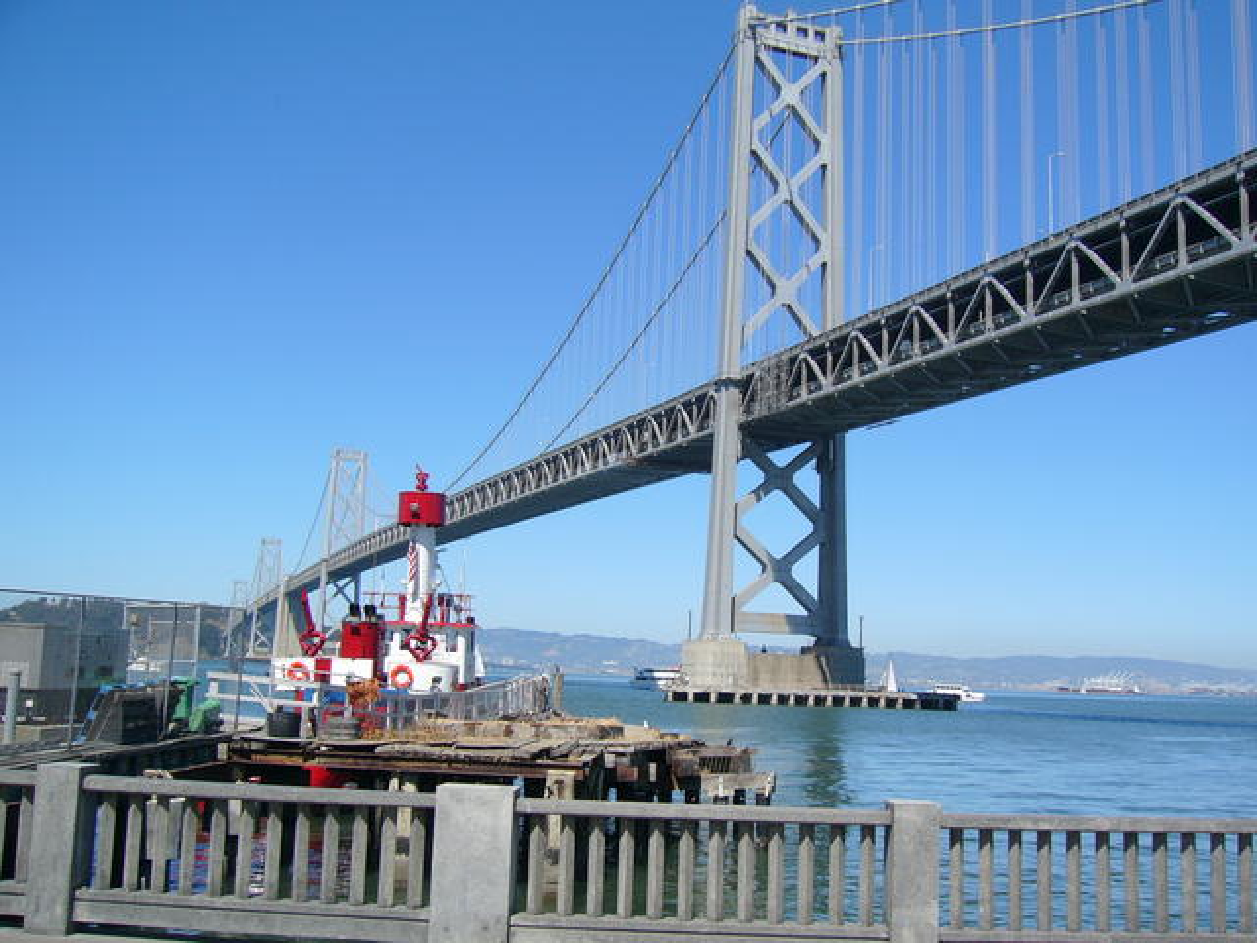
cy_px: 472
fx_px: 1271
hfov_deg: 52.6
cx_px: 628
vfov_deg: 40.7
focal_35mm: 35
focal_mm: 5.8
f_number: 8
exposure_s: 1/160
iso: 50
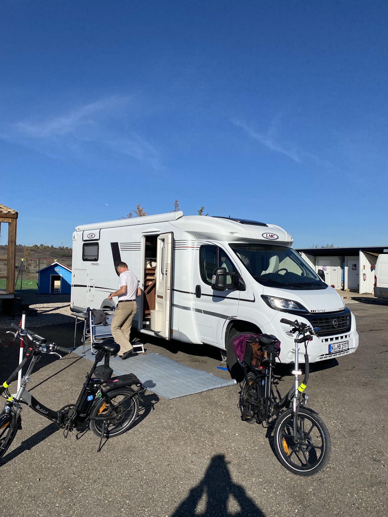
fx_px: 389
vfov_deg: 67.3
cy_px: 258
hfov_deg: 53.1
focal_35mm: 26
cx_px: 194
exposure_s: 1/5025
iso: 32
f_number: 1.8
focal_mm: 4.25
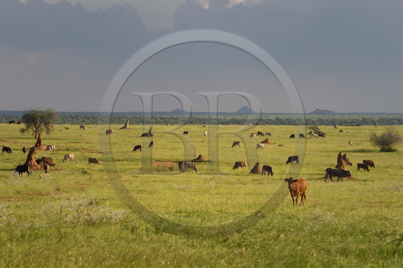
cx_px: 202
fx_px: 1958
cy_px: 134
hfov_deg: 11.7
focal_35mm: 175
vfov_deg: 7.8
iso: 200
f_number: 10
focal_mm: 175
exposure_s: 1/320
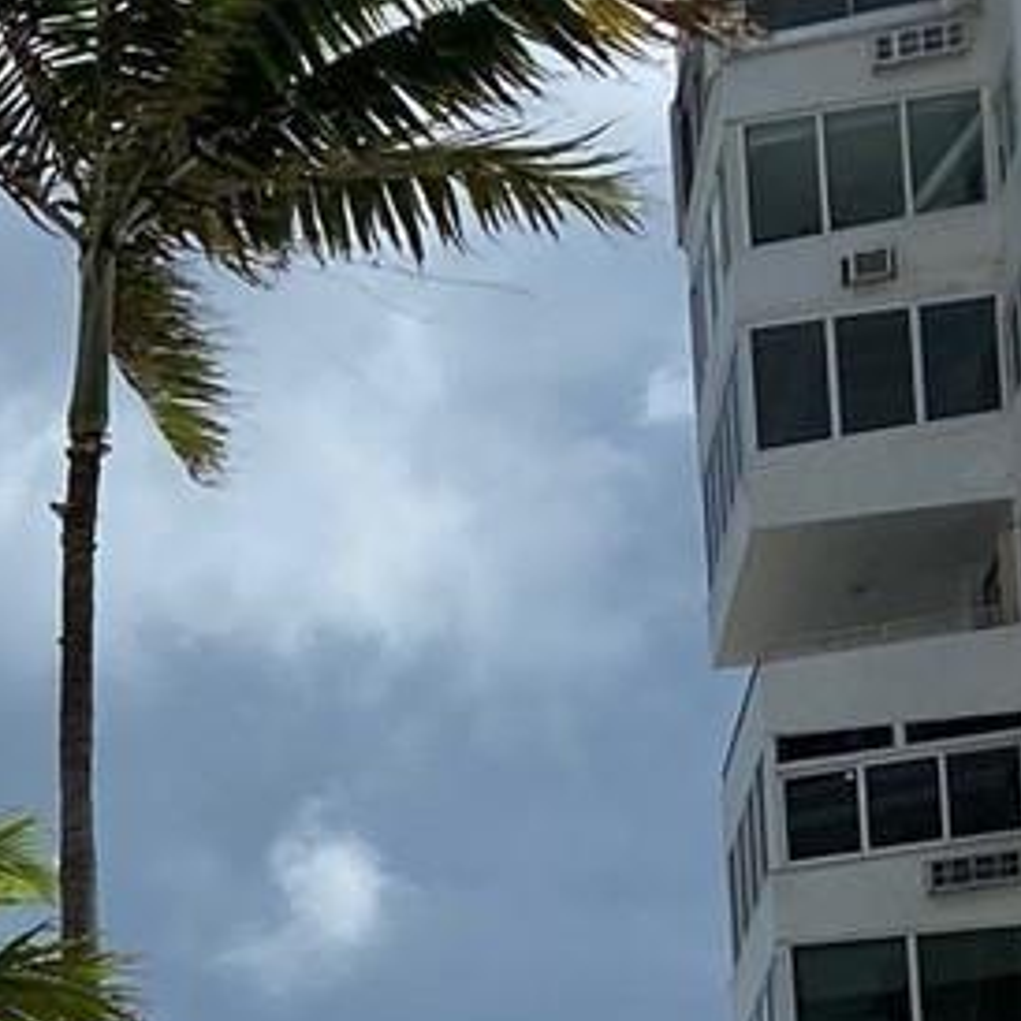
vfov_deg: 11.6
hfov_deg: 11.0
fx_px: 4472
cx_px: -1409
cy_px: 2113
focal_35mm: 134
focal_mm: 4.25
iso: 32
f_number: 1.8
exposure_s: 1/7246
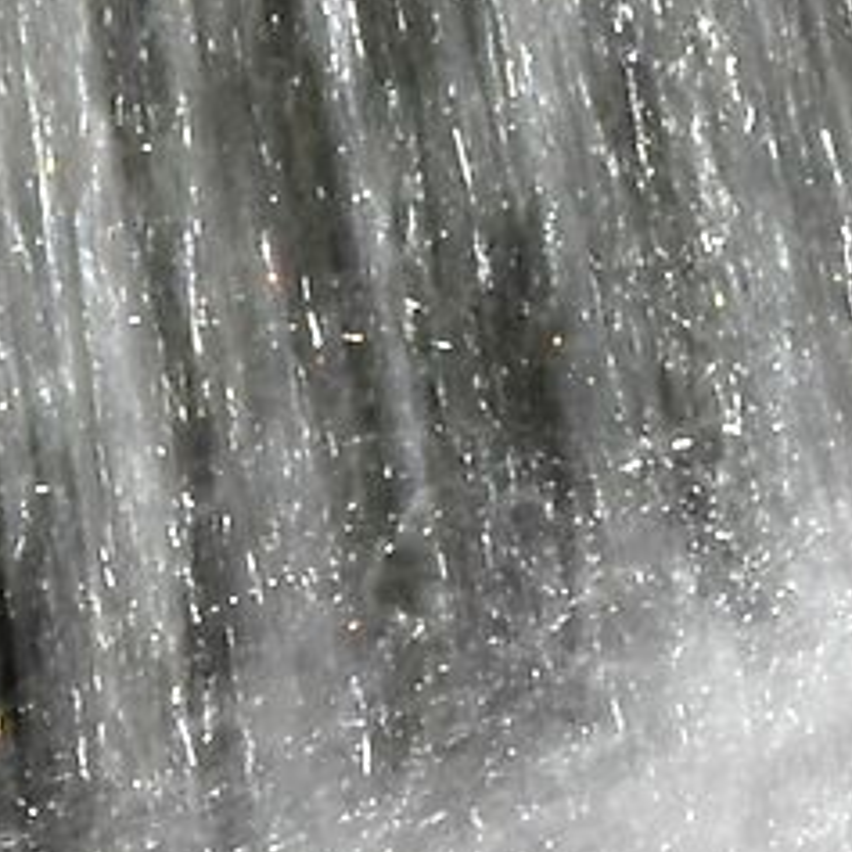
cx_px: 769
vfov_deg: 1.9
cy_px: -417
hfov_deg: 1.9
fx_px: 25841
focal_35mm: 928
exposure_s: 1/25
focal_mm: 72
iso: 160
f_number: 29
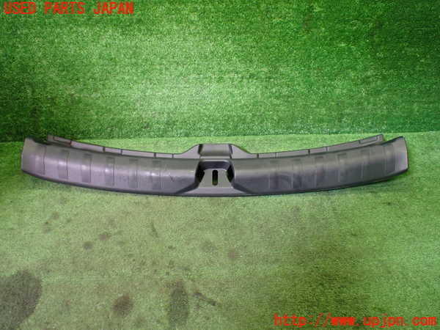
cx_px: 220
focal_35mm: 30
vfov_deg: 46.8
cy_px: 165
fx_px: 381
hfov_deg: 60.0
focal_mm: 5.4
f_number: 2.3
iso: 640
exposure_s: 1/125
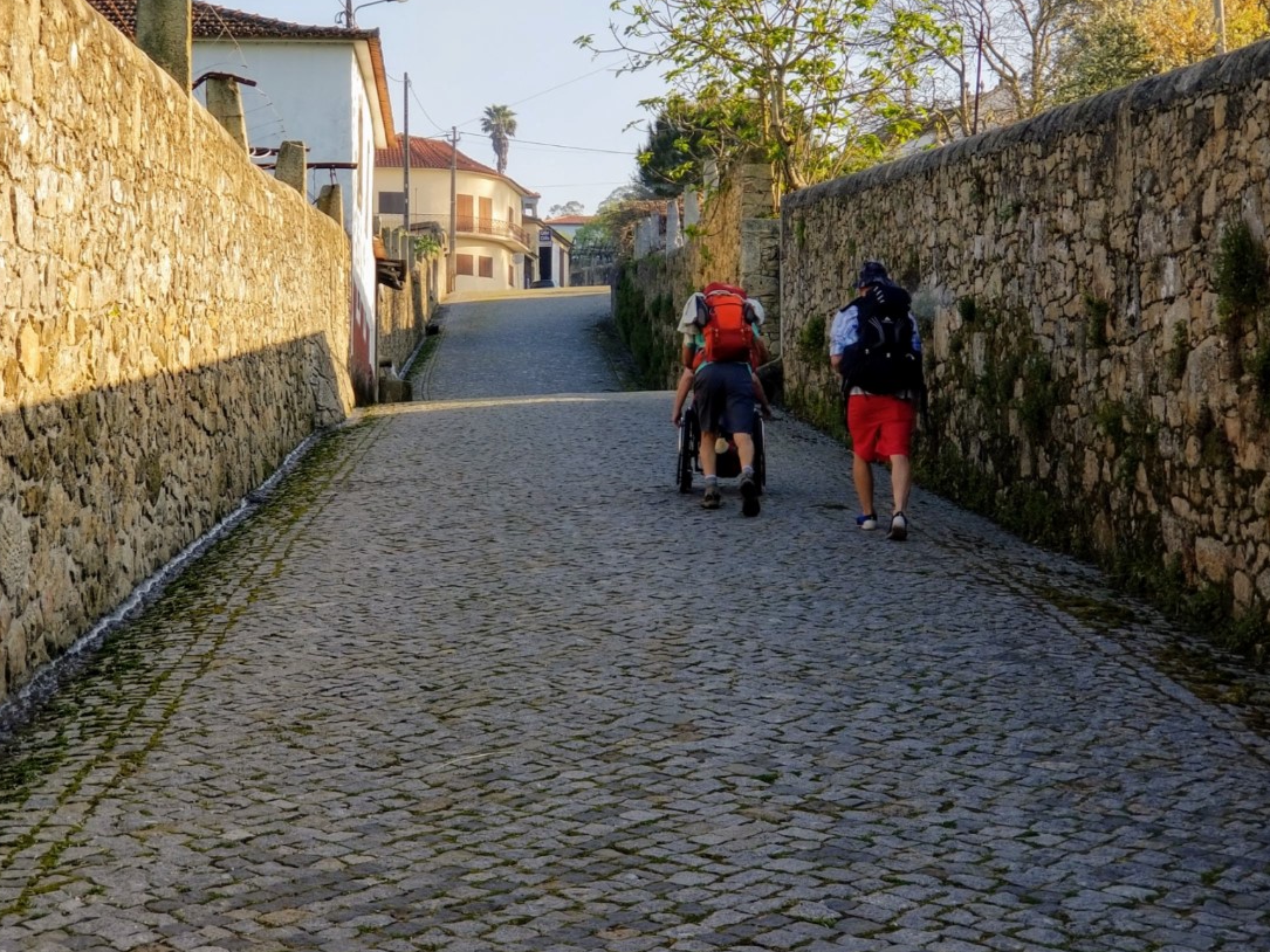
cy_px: 394
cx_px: 583
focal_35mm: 69
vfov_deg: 21.3
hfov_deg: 28.1
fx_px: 2532
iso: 25
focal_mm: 6
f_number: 2.4
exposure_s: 1/360
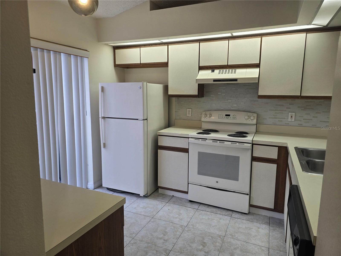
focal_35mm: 23
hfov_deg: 73.9
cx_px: 170
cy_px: 128
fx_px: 227
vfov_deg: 58.9
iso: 32
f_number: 1.7
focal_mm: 6.3
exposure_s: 1/60
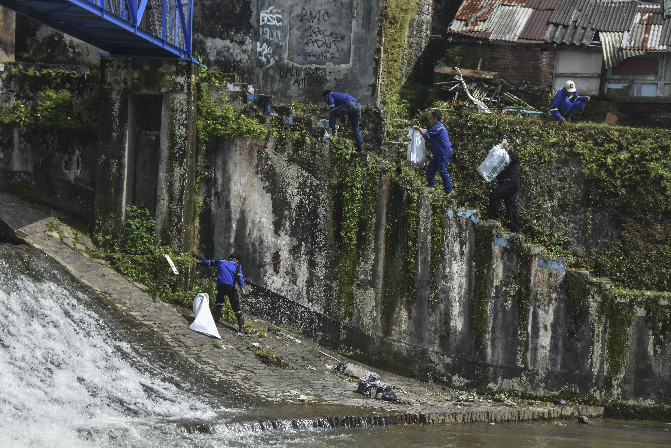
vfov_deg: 14.0
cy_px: 224
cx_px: 336
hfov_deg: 20.9
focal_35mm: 98
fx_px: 1817
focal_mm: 65
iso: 400
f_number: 7.1
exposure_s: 1/2500
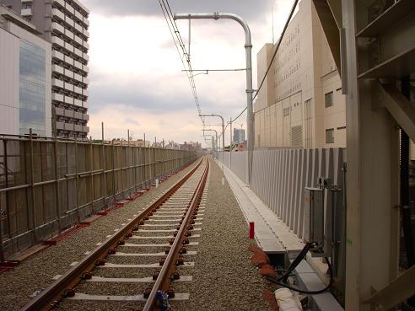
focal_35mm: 38
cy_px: 156
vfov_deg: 37.7
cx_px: 208
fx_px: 456
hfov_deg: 49.0
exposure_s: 1/800
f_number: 3.3
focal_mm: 6.3
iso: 100
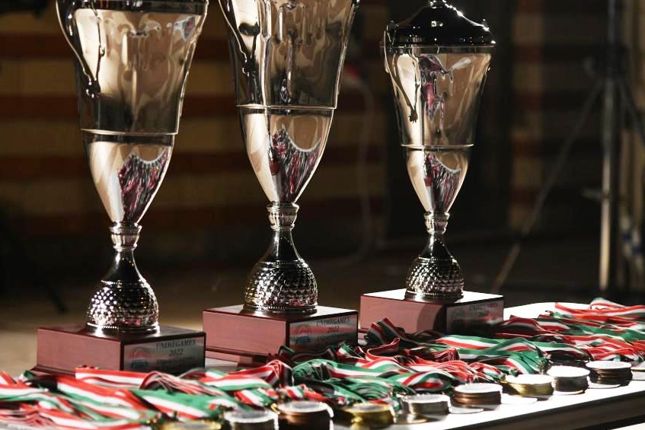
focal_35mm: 127
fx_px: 2276
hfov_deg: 16.1
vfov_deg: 10.8
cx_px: 277
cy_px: 175
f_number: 4
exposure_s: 1/200
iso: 3200
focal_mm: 105
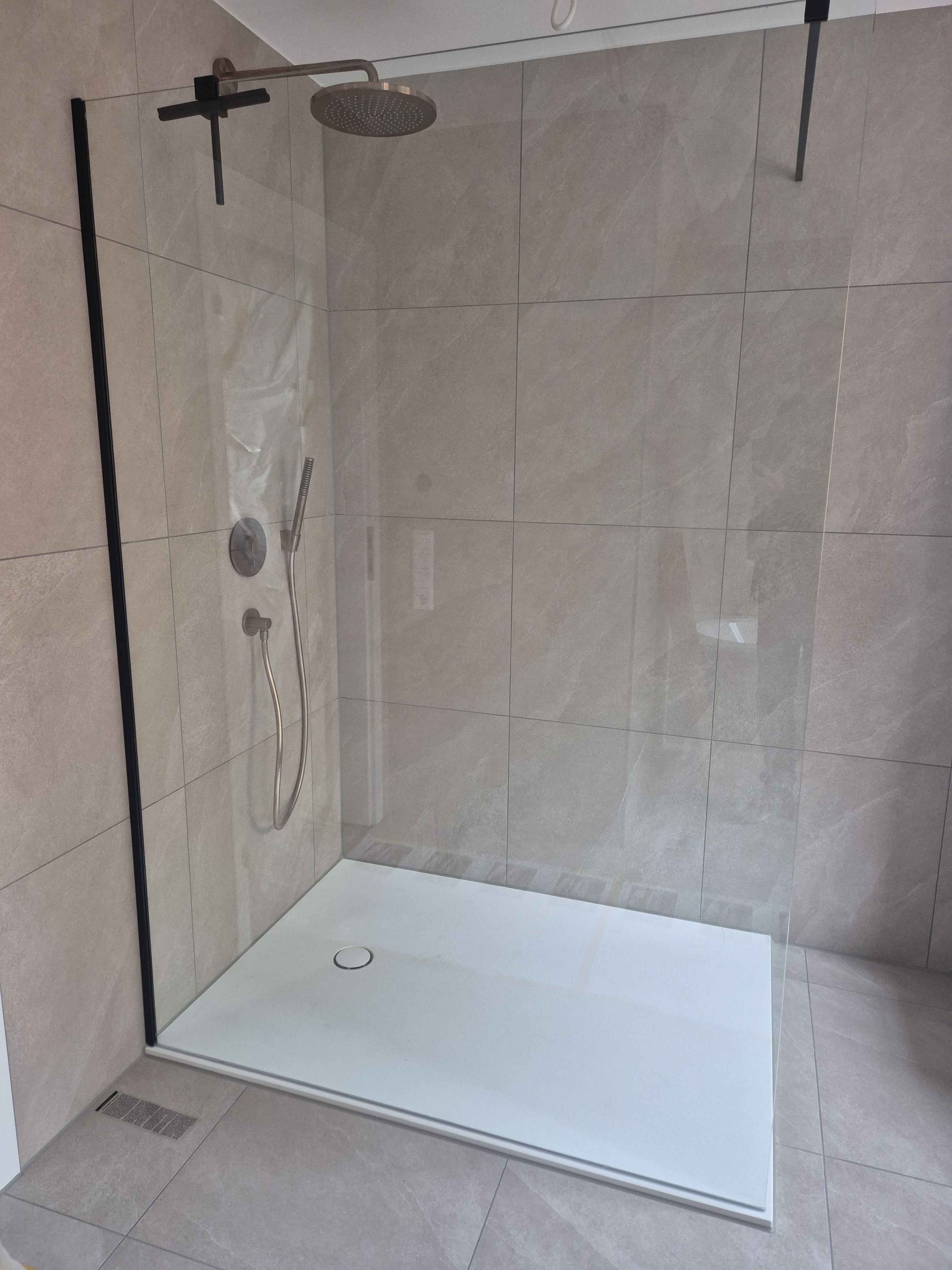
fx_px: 843
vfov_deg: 73.9
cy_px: 635
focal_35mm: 23
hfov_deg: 58.9
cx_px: 476
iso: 400
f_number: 1.8
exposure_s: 1/100
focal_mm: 5.4
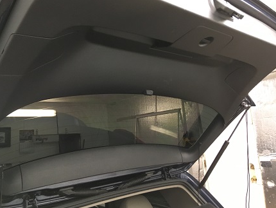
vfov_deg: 45.5
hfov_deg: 58.3
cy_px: 99
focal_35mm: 31
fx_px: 247
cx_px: 130
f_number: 2.2
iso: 200
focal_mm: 4.15
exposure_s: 1/30
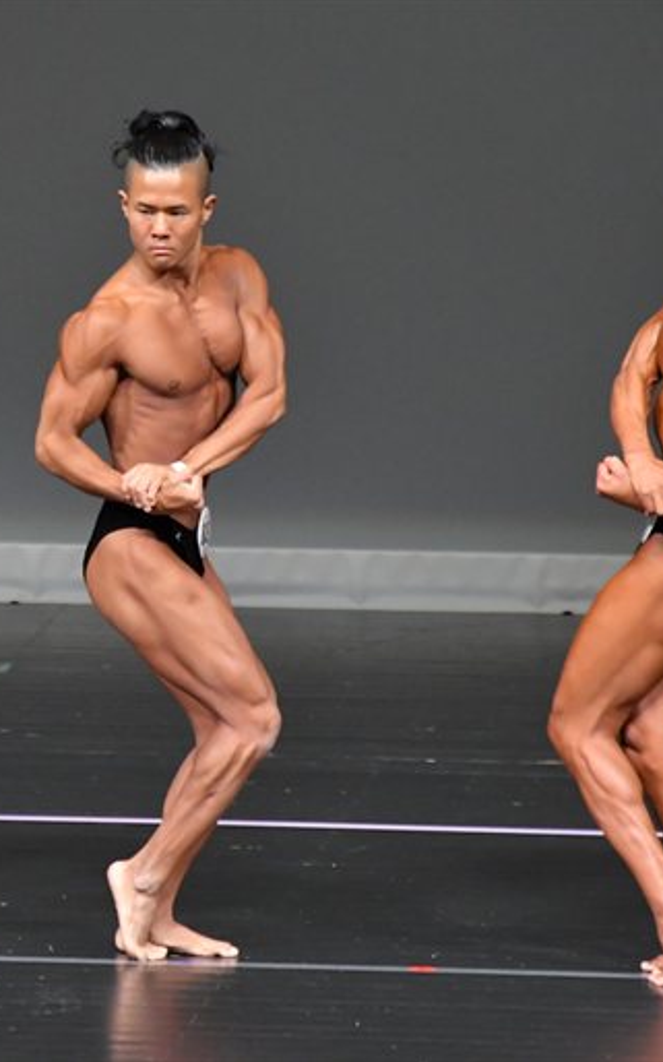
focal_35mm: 530
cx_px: 42
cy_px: 531
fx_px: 15331
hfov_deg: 2.5
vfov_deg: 4.0
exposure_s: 1/400
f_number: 5.6
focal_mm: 230
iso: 5000
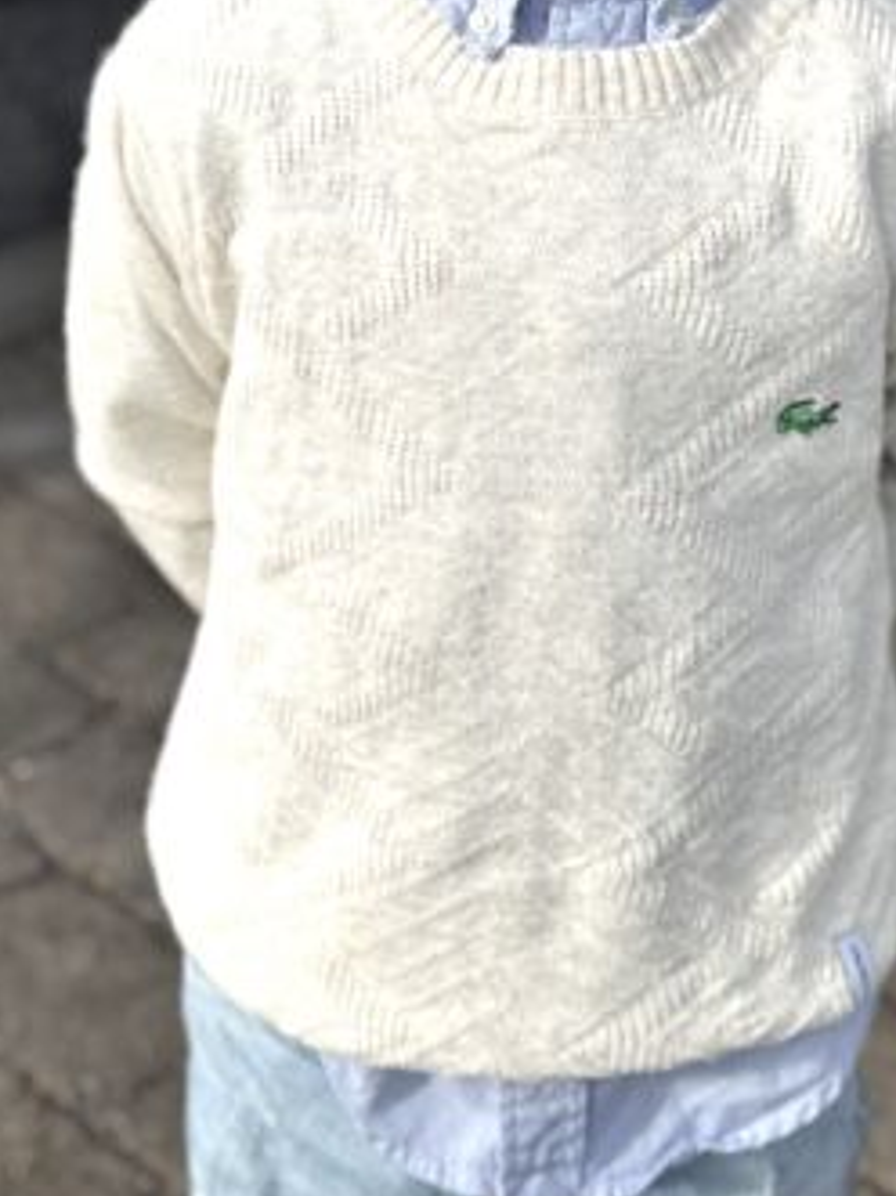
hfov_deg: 17.0
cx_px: 499
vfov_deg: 22.1
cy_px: 188
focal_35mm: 87
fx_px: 3004
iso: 64
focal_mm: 6.76
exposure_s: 1/2833
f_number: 1.78
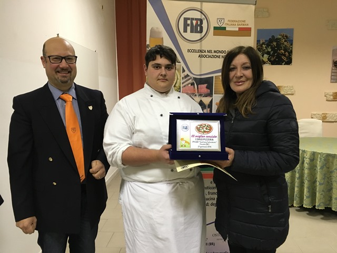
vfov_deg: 48.2
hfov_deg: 61.7
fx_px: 282
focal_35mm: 29
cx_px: 168
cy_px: 126
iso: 200
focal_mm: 4.15
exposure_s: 1/33
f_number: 2.2
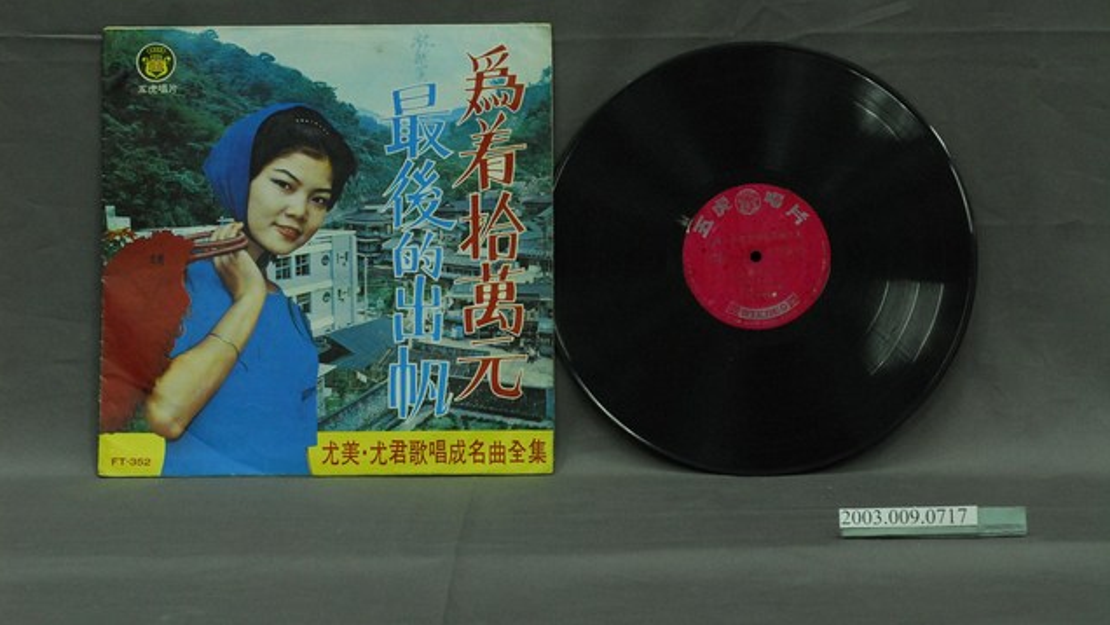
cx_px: 555
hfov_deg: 22.4
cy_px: 260
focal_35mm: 95
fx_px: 2797
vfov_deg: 12.7
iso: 1000
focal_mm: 60
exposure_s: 1/20
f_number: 10
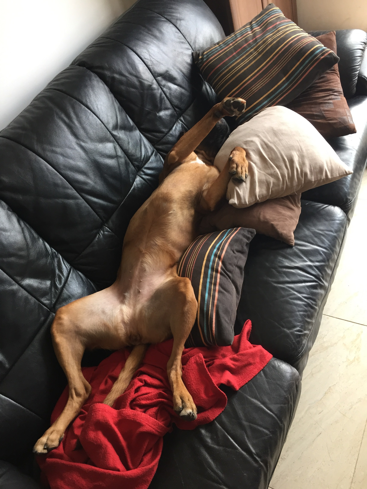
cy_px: 244
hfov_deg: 48.2
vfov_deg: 61.7
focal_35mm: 29
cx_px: 184
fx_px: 410
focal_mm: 4.15
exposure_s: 1/30
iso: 80
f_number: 2.2
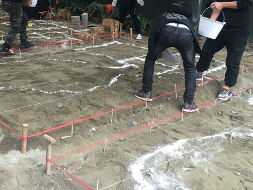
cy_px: 27
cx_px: 76
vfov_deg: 28.2
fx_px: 365
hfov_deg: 37.6
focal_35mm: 50
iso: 32
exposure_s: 1/33
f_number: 2.2
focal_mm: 4.15
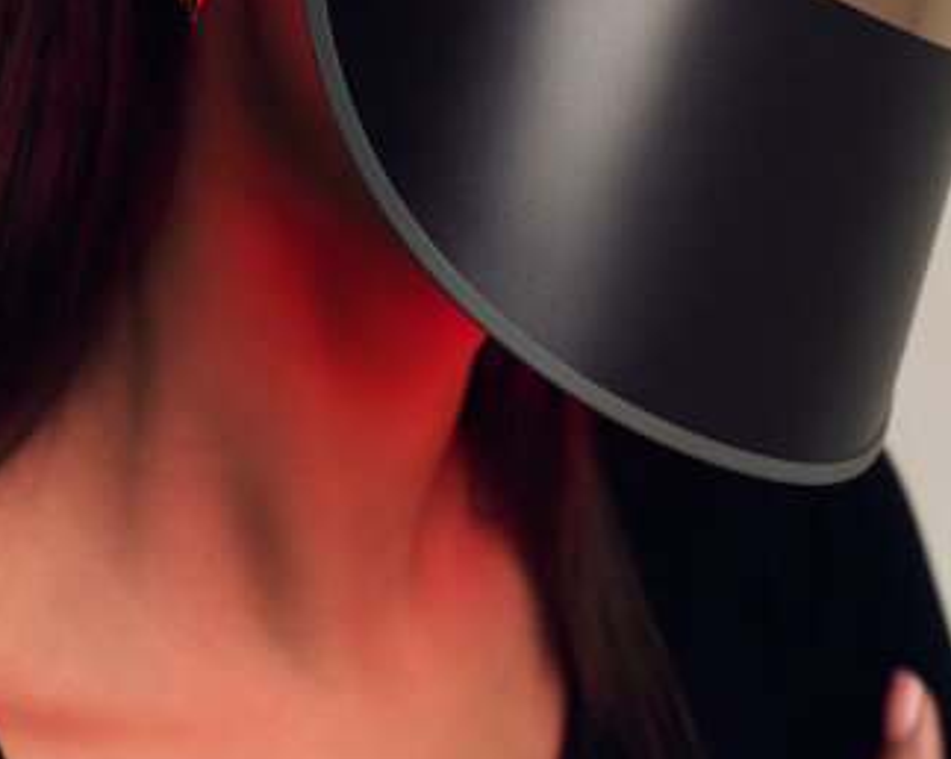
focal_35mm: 93
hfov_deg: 20.6
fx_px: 2616
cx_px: 425
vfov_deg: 16.0
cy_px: -106
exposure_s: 1/200
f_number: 5
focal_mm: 50
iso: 200
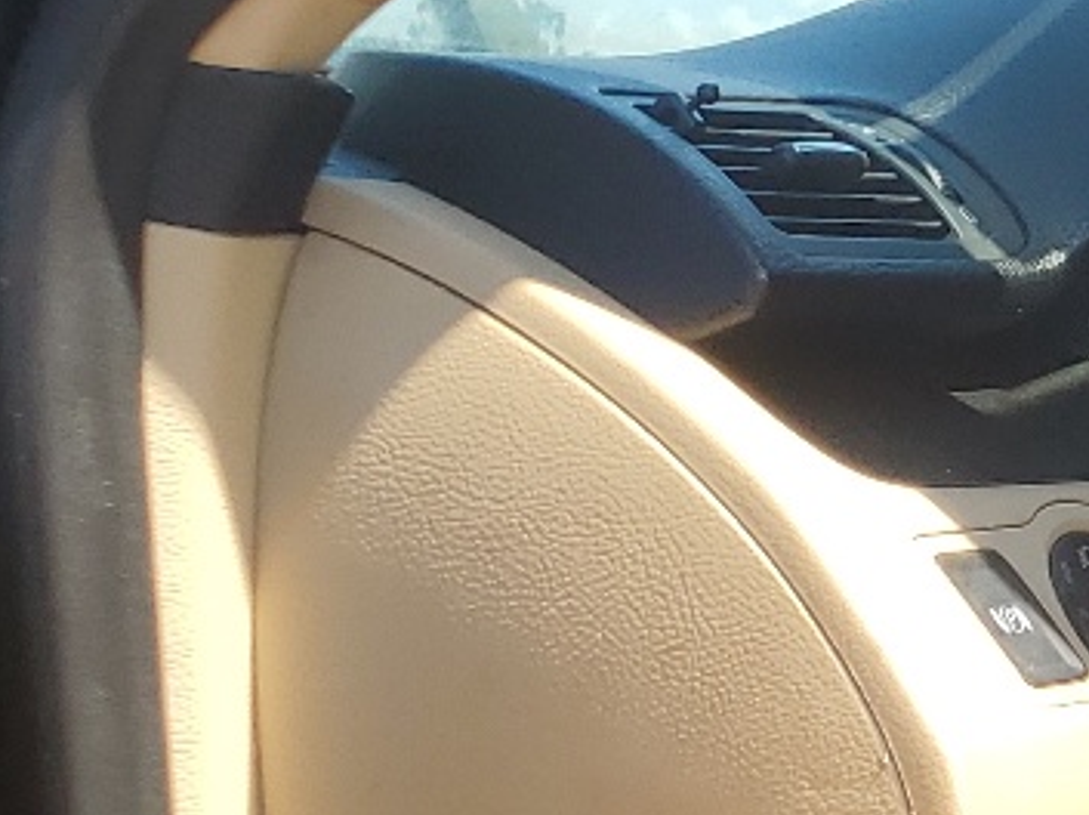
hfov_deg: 13.3
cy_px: 790
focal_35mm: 118
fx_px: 3708
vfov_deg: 12.4
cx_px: 2453
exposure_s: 1/833
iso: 50
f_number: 1.5
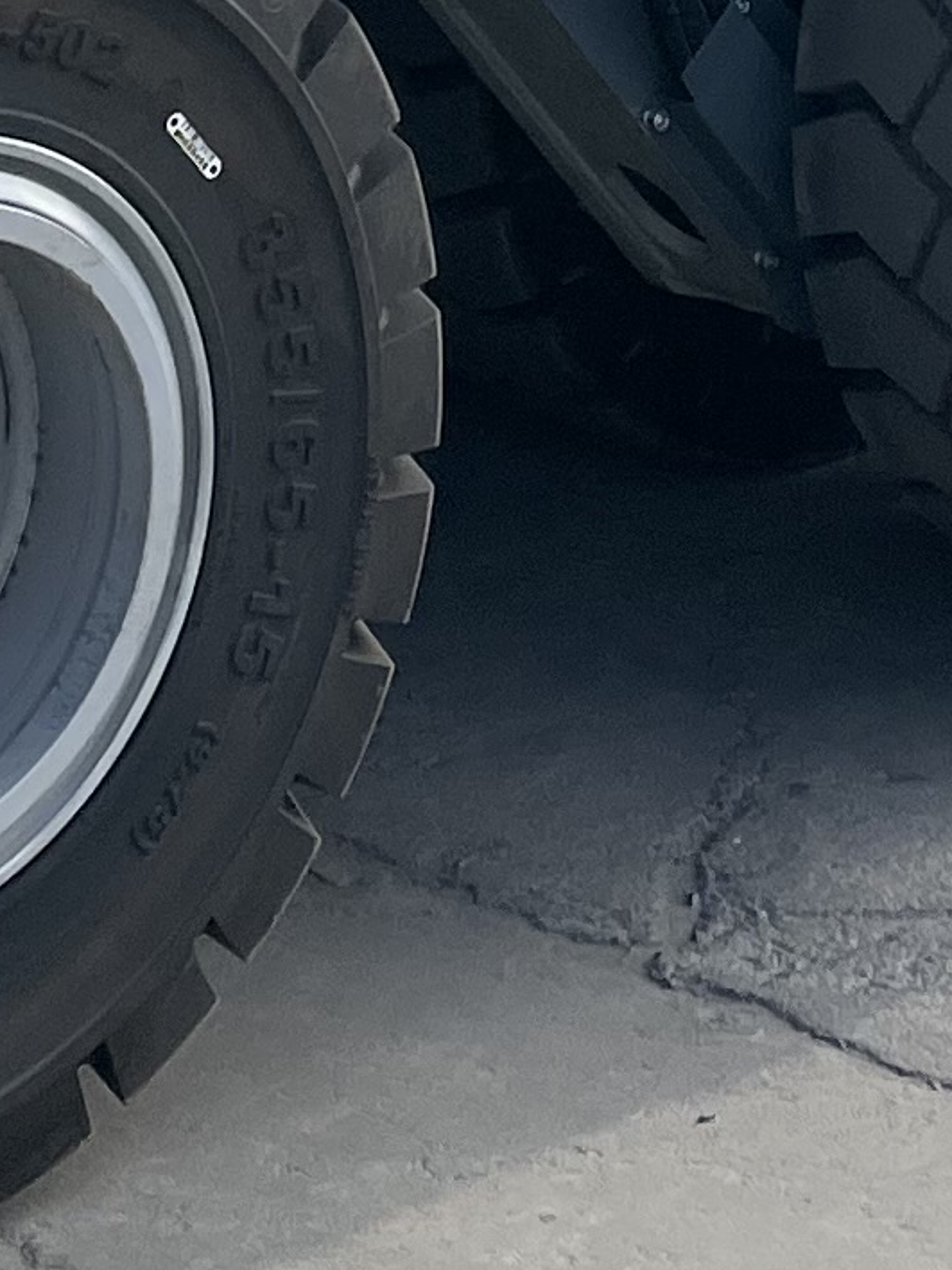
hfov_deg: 10.0
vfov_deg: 12.2
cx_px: 841
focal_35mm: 148
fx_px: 5427
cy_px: -1049
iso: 32
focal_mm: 4.2
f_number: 1.6
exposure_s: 1/4000
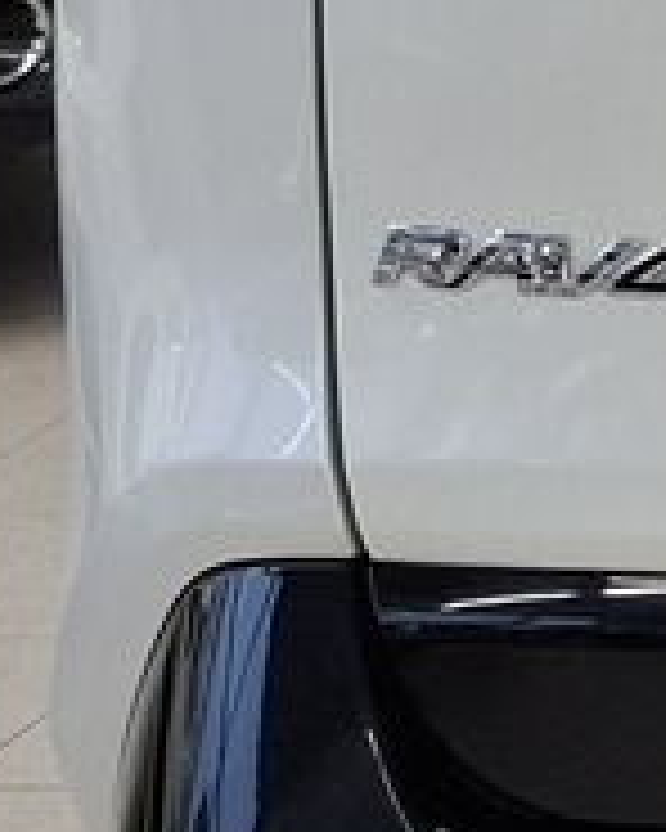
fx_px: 4312
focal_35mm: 175
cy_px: -207
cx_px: 1953
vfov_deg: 10.8
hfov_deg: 7.7
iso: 250
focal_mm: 5.54
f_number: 1.8
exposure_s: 1/100
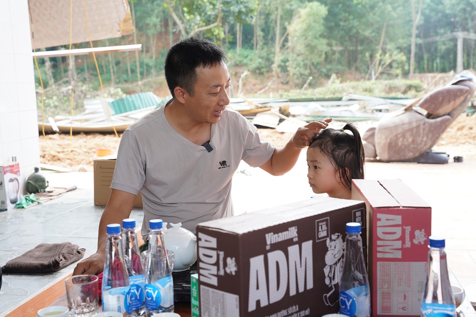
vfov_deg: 26.8
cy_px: 158
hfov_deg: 39.4
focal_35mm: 50
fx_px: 665
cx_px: 238
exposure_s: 1/125
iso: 320
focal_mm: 50.3
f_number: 5.6
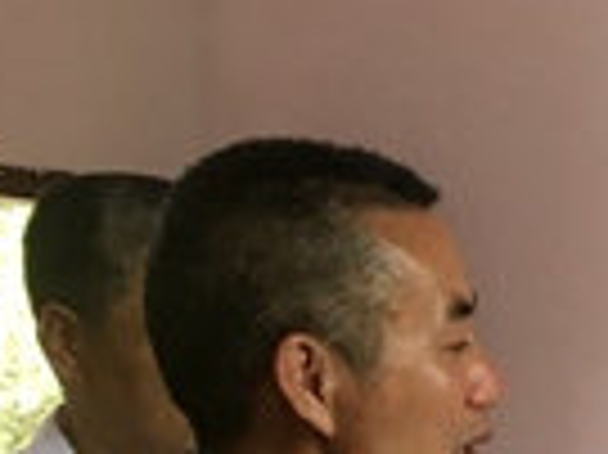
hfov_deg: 13.2
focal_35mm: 129
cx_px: 1211
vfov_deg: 10.7
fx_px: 2264
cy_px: 854
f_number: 2.2
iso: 50
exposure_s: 1/33
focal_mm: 4.15
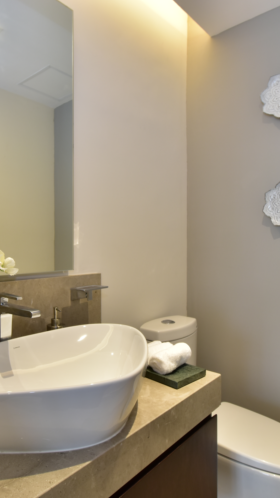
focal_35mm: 24
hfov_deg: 47.1
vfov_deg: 76.3
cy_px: 252
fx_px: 317
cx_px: 97
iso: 200
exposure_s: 1/10
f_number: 5.6
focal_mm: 10
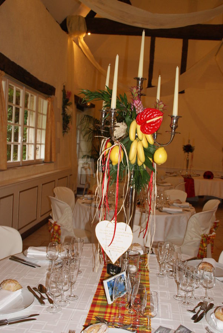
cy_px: 166
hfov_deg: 37.0
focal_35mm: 36
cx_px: 112
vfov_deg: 53.1
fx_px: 334
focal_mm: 24
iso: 400
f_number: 5.6
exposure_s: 1/60
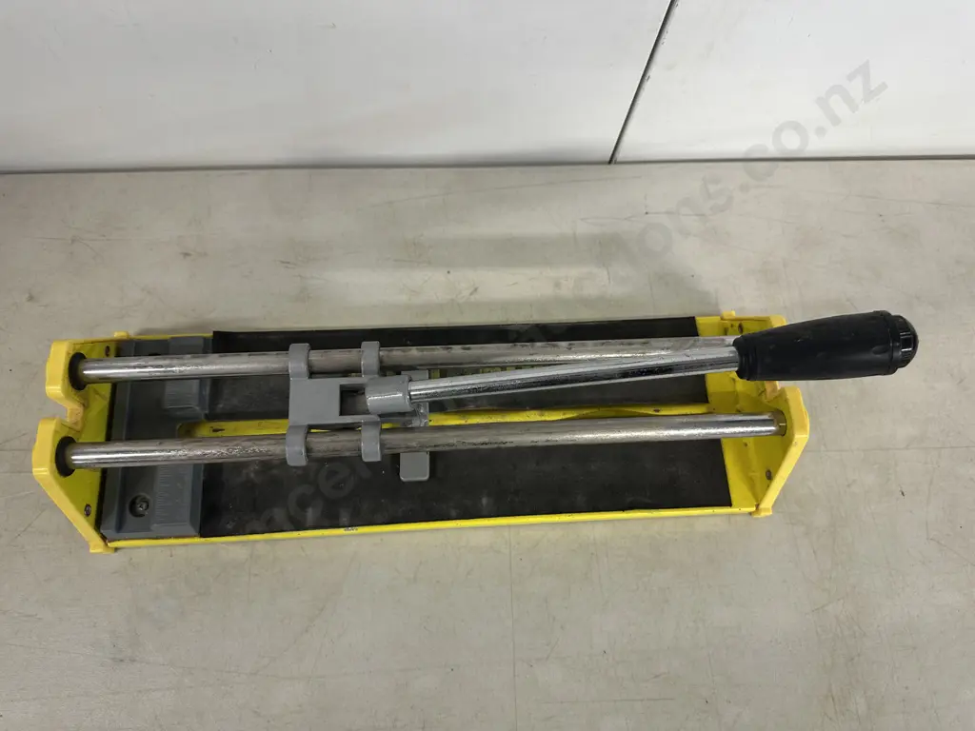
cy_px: 366
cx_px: 488
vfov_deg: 56.8
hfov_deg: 71.6
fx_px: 676
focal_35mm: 24
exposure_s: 1/50
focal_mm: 6.86
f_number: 1.78
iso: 160
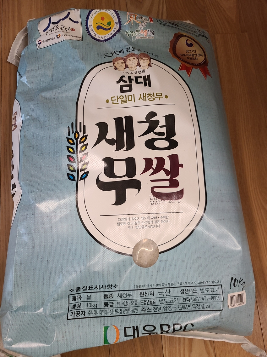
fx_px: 267
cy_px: 178
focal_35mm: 26
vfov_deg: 67.3
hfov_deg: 53.1
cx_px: 134
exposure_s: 1/60
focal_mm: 5.4
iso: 160
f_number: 1.8
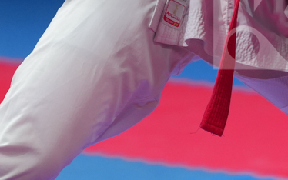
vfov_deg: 1.9
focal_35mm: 680
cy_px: -198
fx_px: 5339
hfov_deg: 3.1
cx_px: 270
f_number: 2.8
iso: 500
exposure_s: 1/1000
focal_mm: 156
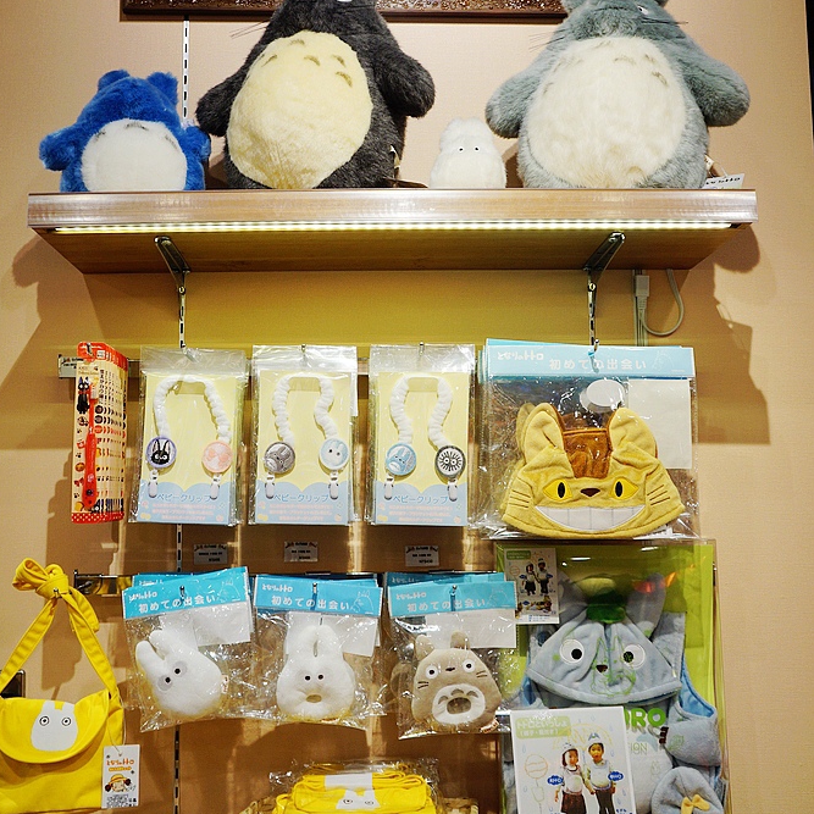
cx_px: 398
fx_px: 1250
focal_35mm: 47
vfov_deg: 35.8
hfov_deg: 36.1
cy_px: 292
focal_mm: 24
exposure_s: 1/60
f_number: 4.5
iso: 200
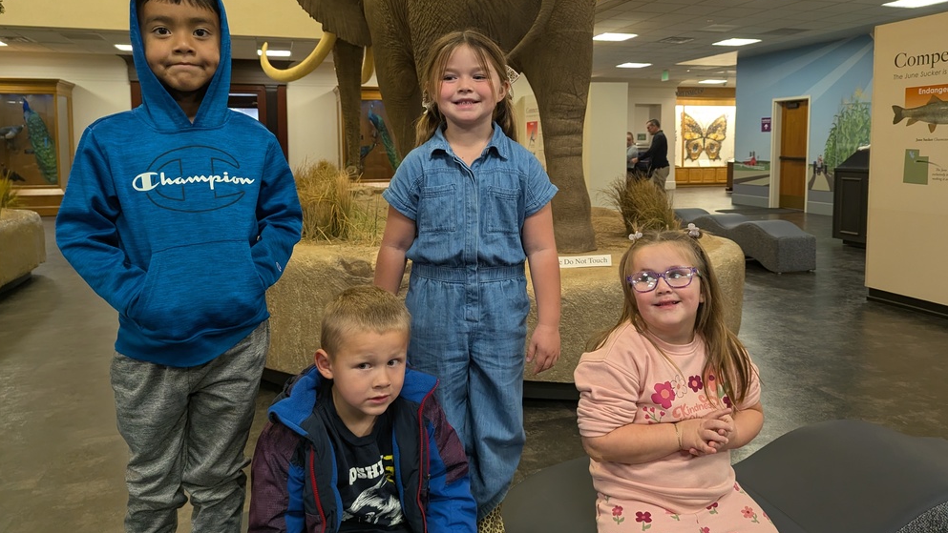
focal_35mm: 27
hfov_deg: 69.8
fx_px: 679
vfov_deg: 42.6
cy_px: 203
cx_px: 480
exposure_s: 1/120
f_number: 1.85
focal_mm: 6.81
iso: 447
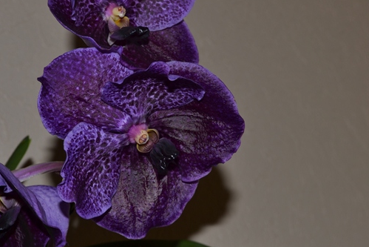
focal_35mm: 73
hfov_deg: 27.6
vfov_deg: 18.7
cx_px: 141
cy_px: 148
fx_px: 748
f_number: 8
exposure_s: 1/60
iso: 100
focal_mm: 36
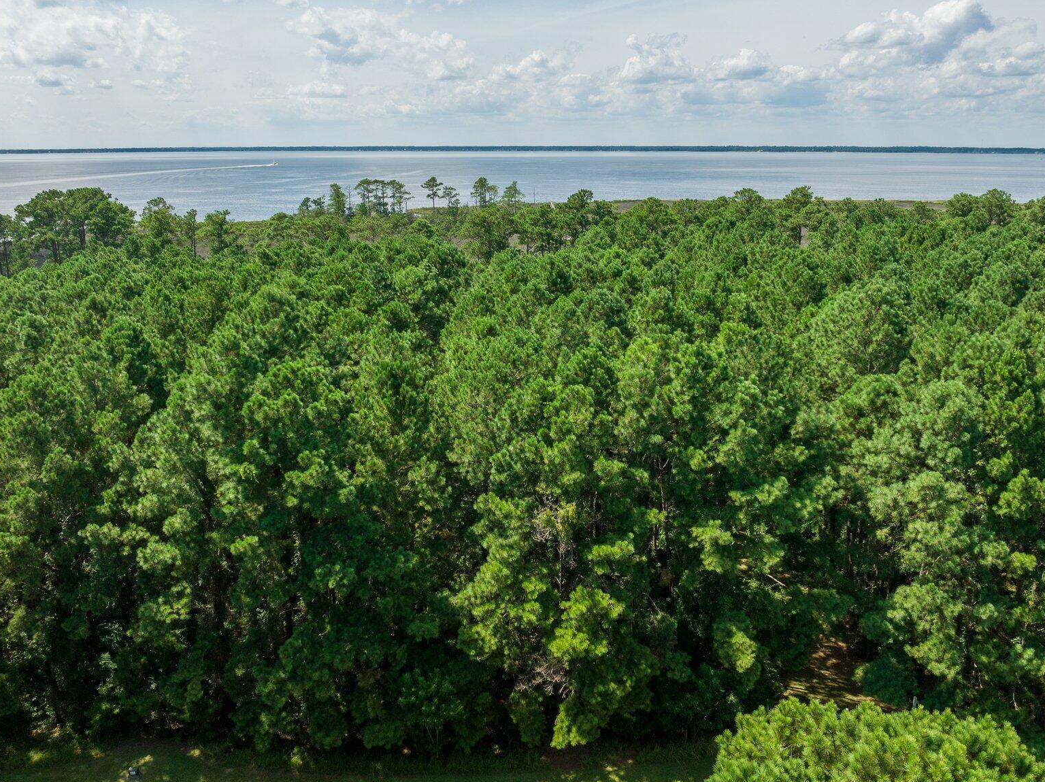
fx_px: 965
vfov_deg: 44.0
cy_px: 434
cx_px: 514
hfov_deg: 56.8
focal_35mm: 32
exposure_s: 1/640
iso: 100
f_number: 5.6
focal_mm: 12.29
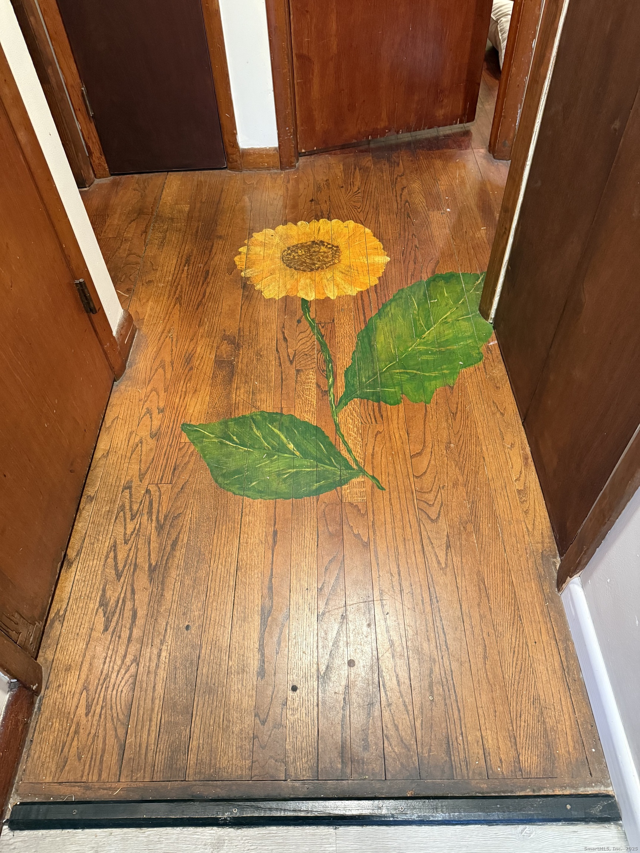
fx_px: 592
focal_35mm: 24
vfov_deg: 71.6
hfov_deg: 56.8
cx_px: 320
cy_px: 426
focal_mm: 6.76
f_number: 1.78
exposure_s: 1/60
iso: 800
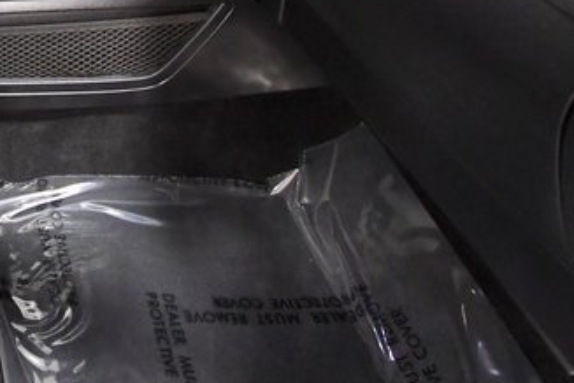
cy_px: -43
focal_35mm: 47
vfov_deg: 26.3
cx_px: -170
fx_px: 749
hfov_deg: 32.0
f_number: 4.5
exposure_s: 1/60
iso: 3200
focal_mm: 10
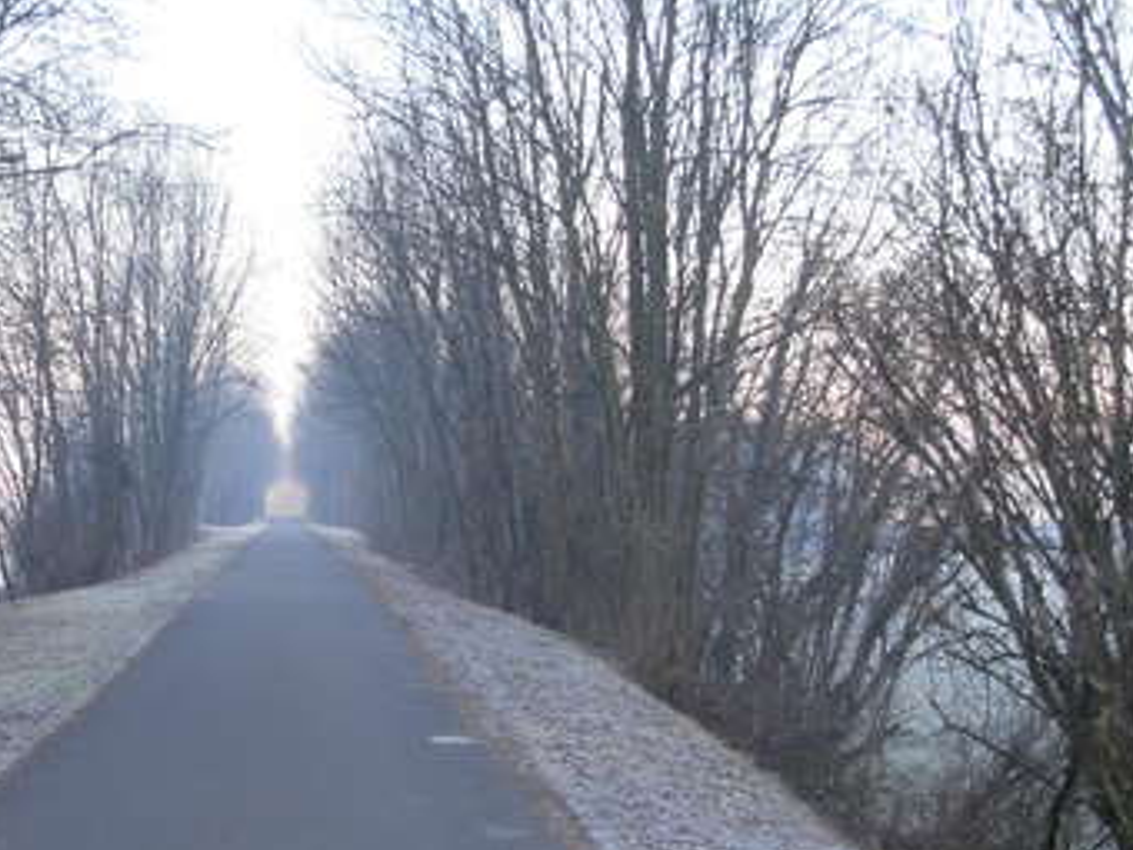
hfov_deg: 28.6
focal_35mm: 67
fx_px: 2193
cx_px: 287
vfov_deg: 21.8
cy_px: 580
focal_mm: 6.3
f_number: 2.9
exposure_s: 1/136
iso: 79
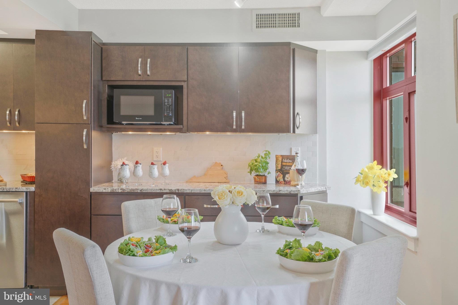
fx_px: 407
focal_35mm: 32
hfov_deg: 58.7
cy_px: 152
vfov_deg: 41.1
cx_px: 229
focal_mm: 32
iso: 320
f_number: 8
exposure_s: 1/13
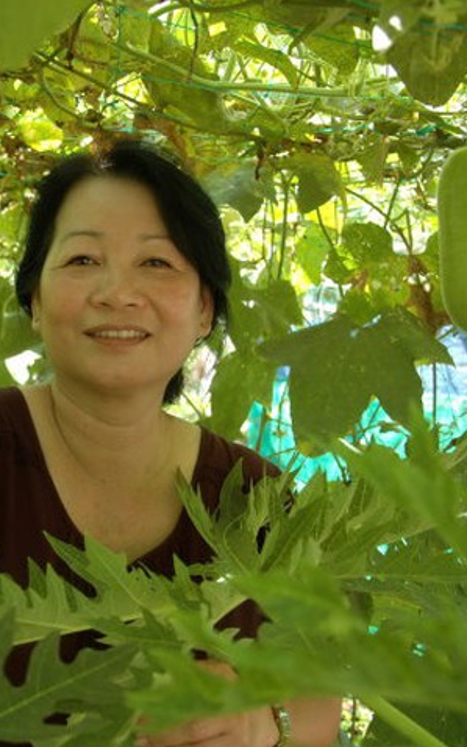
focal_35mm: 56
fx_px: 1140
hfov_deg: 22.9
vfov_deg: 36.3
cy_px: 373
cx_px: 111
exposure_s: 1/100
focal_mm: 24
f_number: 5
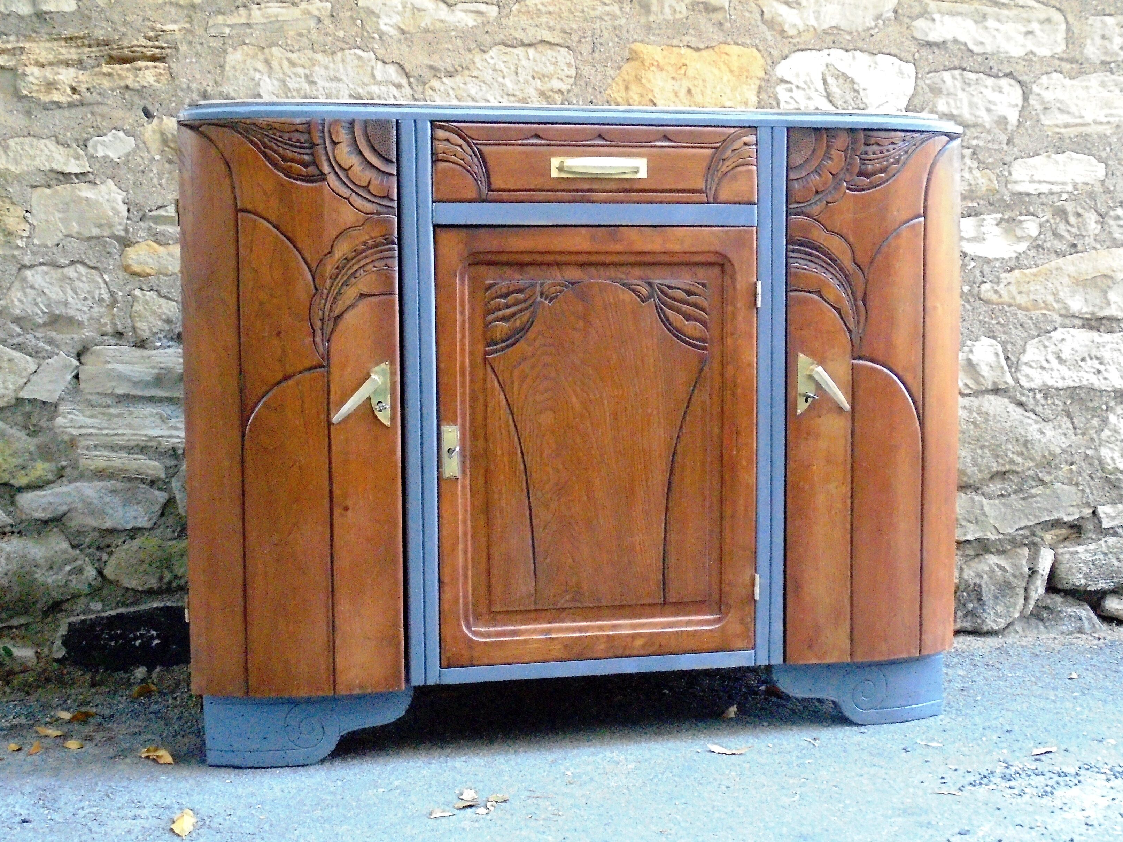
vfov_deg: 33.6
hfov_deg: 43.8
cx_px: 538
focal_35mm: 43
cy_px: 463
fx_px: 1395
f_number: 4.2
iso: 800
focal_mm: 6.9
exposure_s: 1/40
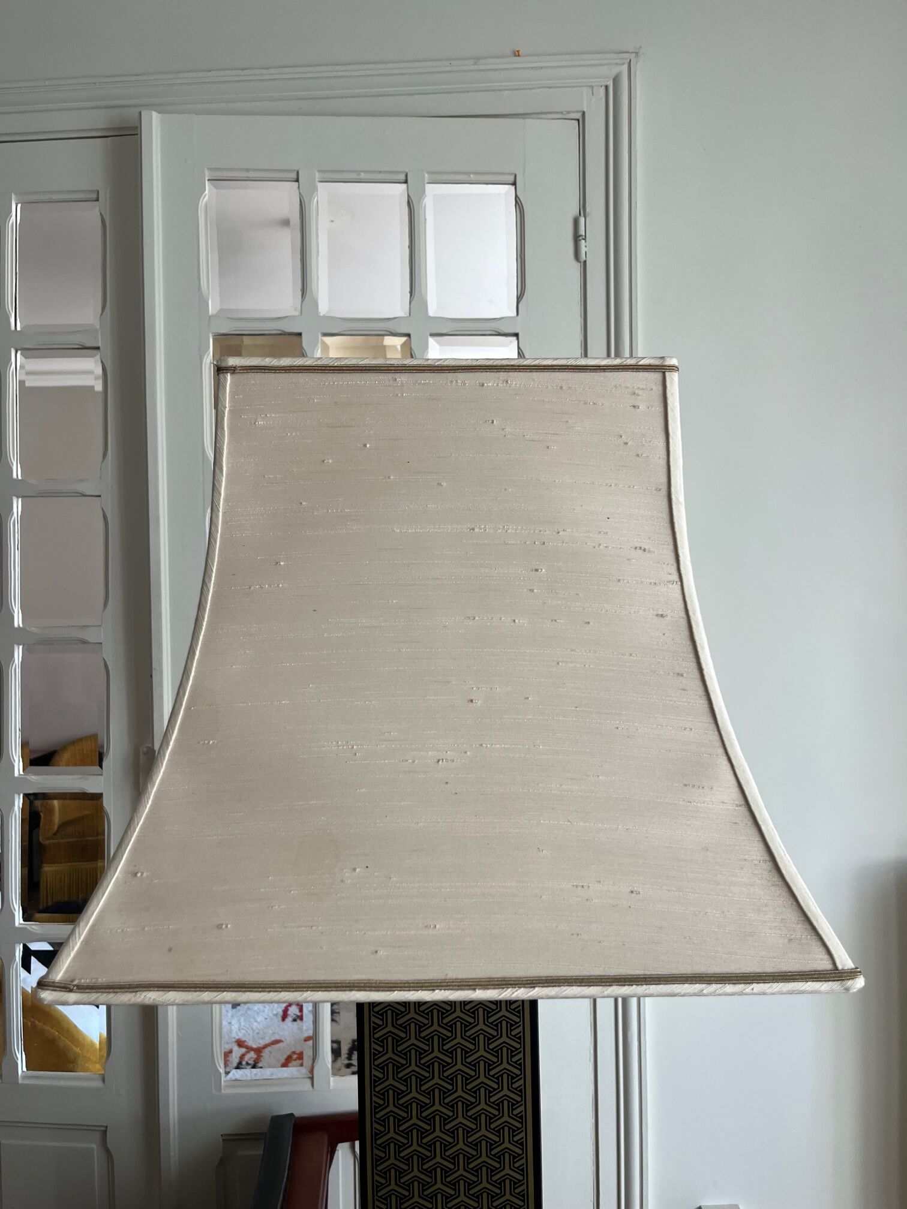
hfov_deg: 53.1
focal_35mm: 26
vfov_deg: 67.3
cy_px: 604
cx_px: 454
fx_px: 908
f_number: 1.6
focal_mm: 5.1
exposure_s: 1/122
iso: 80
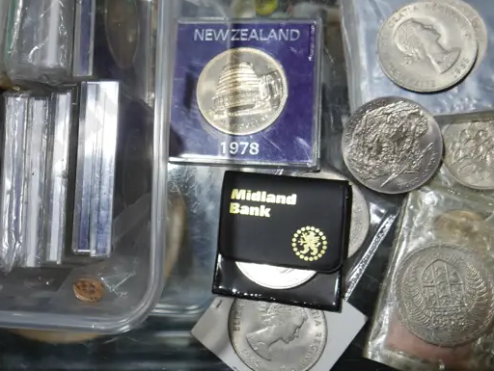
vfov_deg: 25.8
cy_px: 85
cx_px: 122
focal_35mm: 56
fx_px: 800
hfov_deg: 33.6
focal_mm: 14
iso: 200
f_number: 4
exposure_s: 1/160
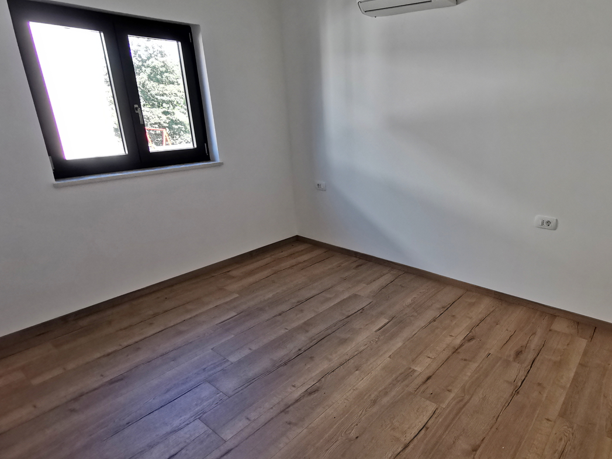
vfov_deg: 61.1
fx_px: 389
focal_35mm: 22
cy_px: 225
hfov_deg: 74.6
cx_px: 396
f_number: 2.2
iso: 100
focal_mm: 2.35
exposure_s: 1/60
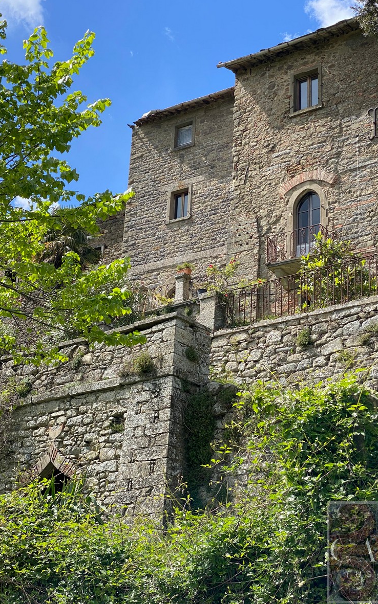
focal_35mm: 56
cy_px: 302
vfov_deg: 36.3
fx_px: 923
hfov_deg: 23.1
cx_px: 204
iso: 20
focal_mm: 6
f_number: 2
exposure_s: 1/826
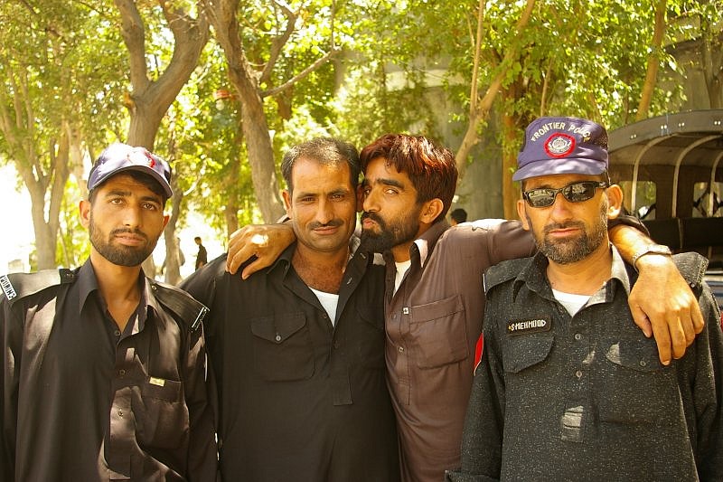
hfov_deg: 53.1
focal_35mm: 36
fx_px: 723
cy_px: 241
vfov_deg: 36.9
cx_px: 362
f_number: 4.5
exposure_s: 1/60
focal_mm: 24
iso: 200
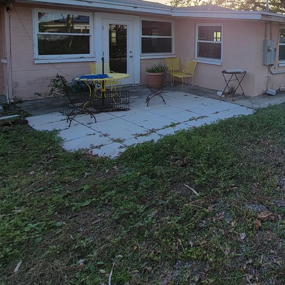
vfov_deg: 57.0
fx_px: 242
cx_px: 258
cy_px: 62
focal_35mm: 26
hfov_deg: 53.2
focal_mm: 2.2
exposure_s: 1/744
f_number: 2.2
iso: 50
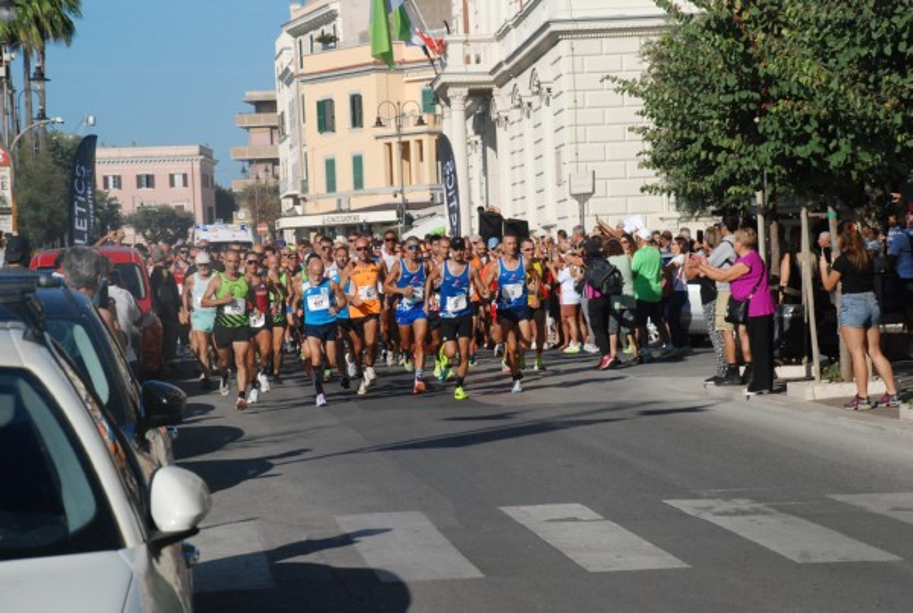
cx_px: 456
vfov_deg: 11.5
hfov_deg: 17.0
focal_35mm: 120
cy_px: 306
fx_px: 3050
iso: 1000
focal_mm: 80
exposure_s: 1/2000
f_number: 9
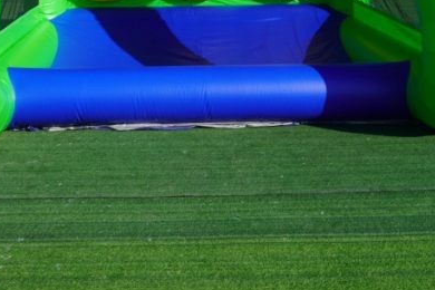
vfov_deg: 20.3
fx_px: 761
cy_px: -54
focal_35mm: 63
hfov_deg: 31.8
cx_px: 185
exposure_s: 1/160
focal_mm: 16
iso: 100
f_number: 10
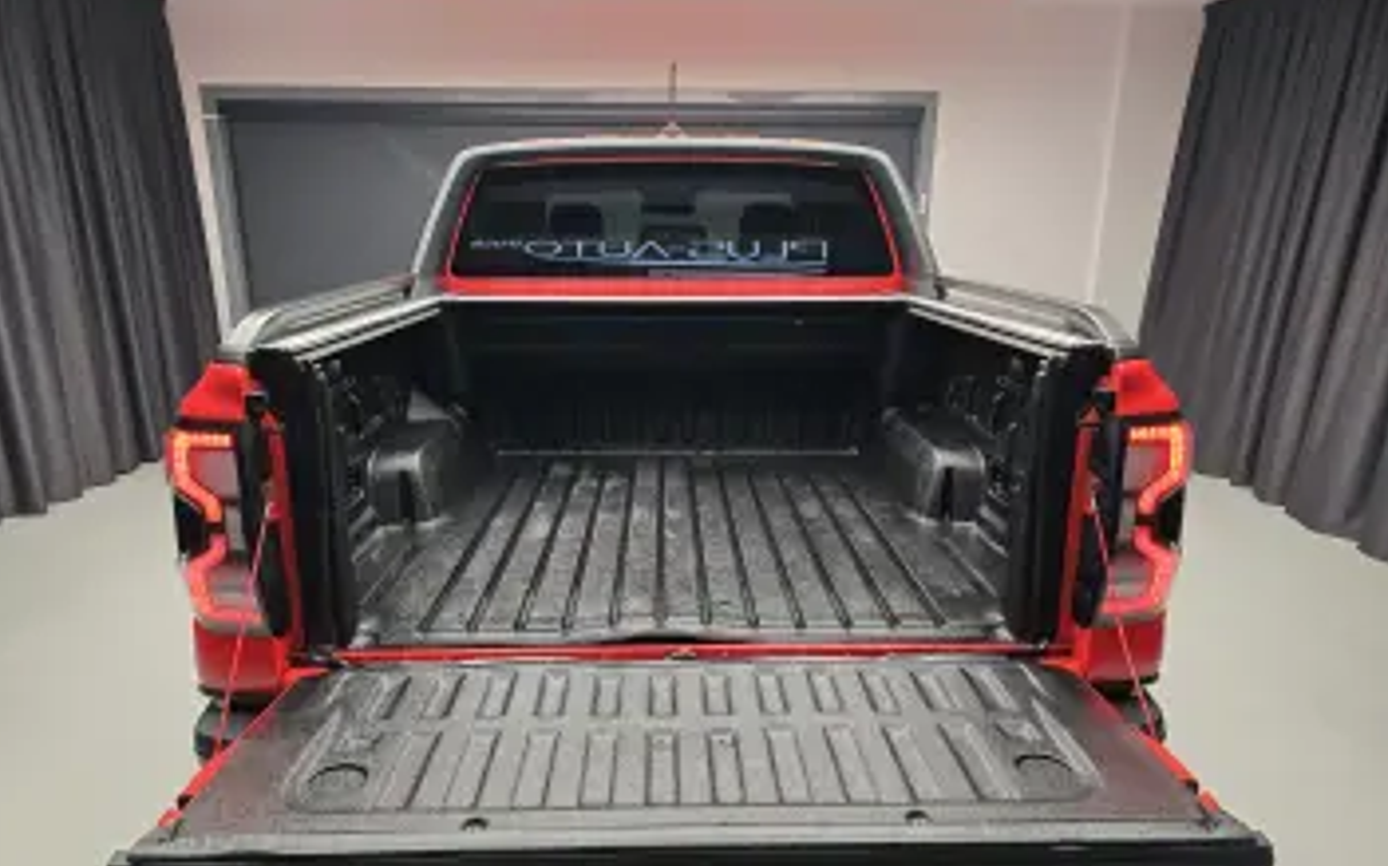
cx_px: 680
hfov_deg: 72.6
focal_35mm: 25
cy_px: 514
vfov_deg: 49.0
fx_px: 945
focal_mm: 6.3
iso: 64
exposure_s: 1/54.3
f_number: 1.7
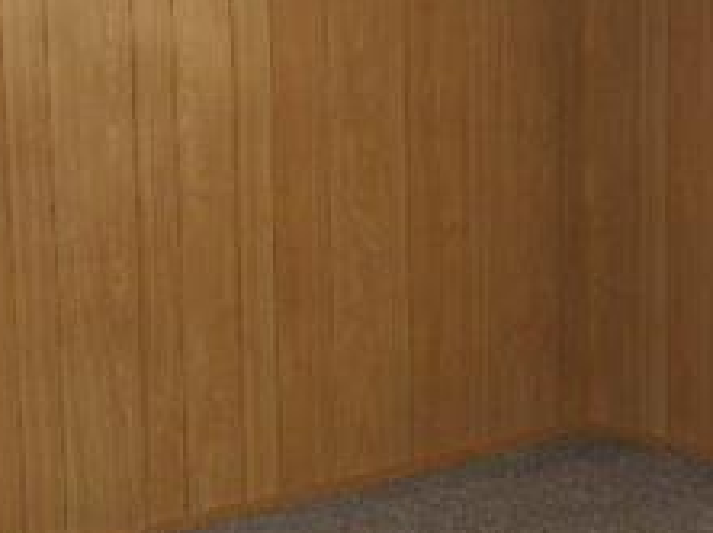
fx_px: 2469
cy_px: 324
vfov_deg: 12.3
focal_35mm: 120
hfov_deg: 16.4
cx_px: 414
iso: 64
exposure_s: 1/50
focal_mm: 4.6
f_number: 2.8
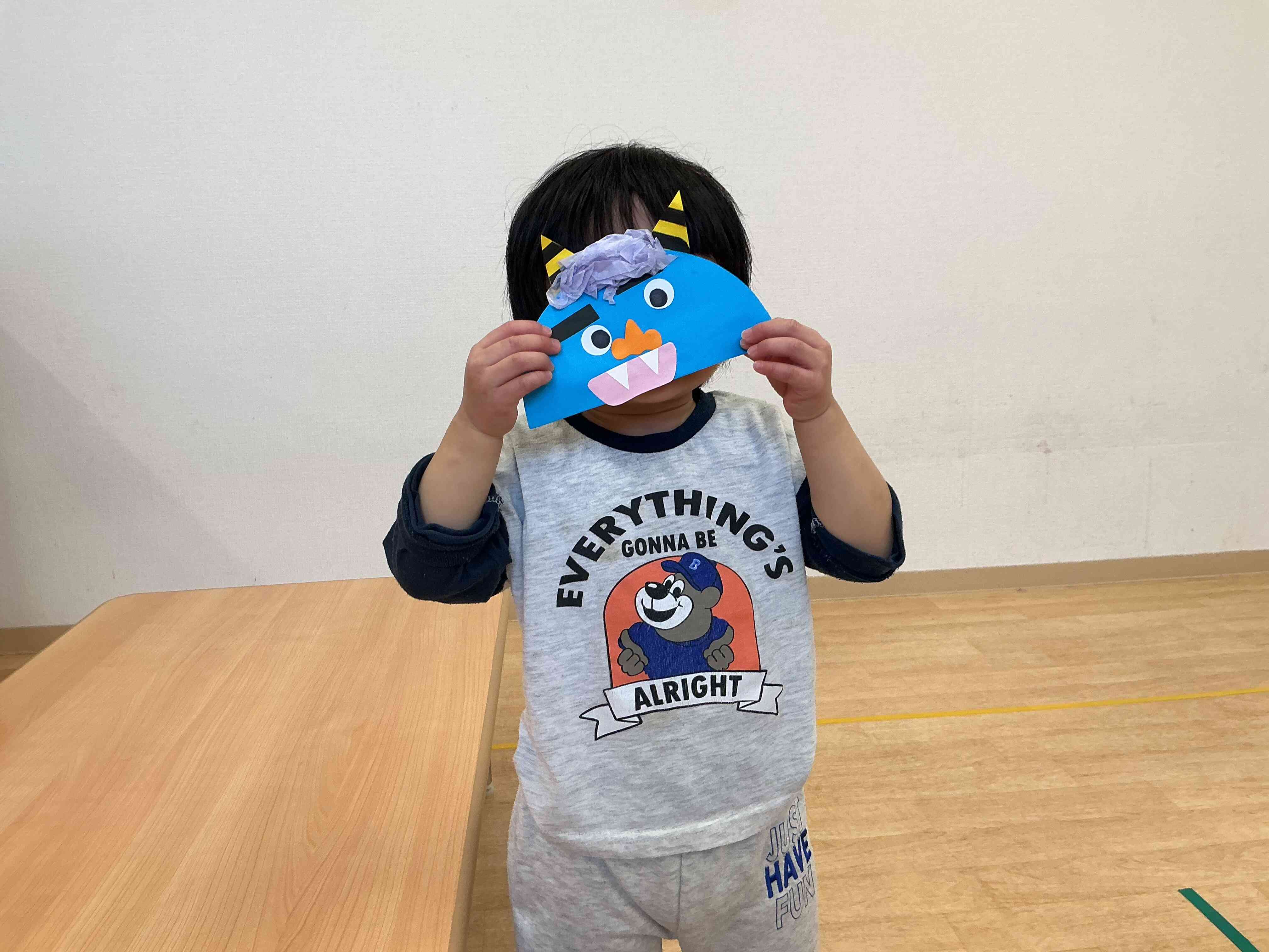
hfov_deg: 61.7
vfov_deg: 48.2
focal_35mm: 29
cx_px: 634
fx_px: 1063
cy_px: 476
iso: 32
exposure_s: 1/100
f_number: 1.8
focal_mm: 3
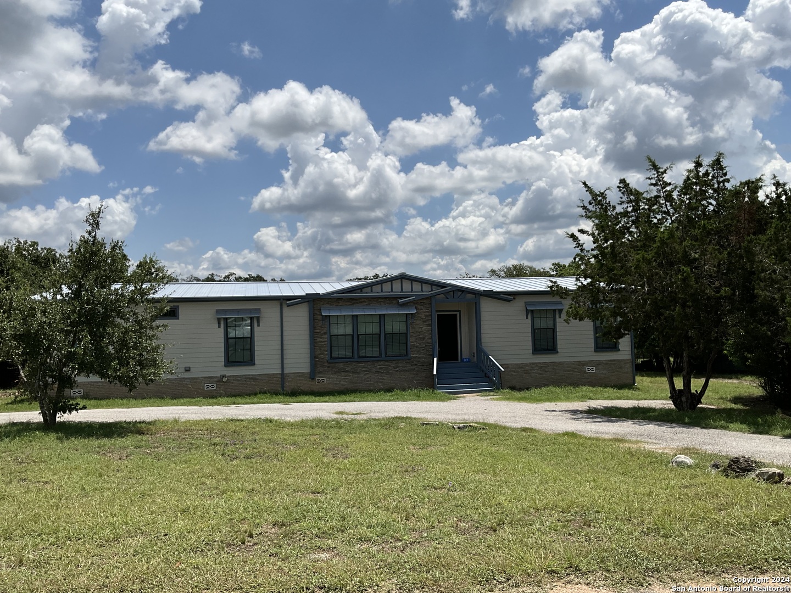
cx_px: 396
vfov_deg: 48.2
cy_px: 296
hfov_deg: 61.7
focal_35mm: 29
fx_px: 663
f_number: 1.8
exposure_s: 1/3534
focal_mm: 3
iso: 25
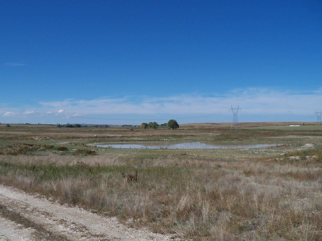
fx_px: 391
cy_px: 131
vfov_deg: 34.3
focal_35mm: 42
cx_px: 145
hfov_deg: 44.7
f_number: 3.5
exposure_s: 1/1600
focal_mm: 6.2
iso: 80
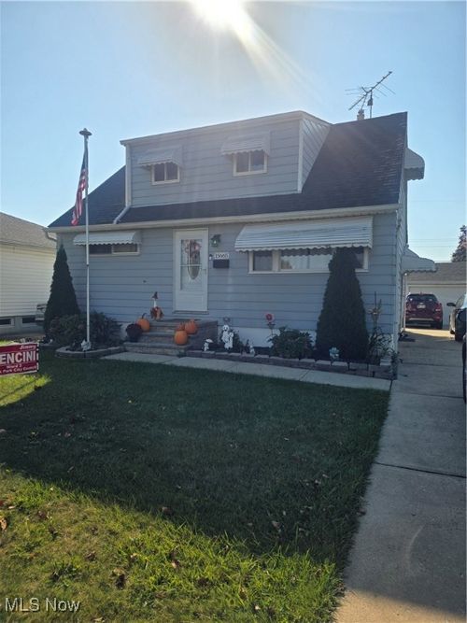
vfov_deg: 73.9
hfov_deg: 58.9
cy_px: 312
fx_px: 414
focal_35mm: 23
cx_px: 234
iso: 64
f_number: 1.7
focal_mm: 6.3
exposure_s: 1/7944
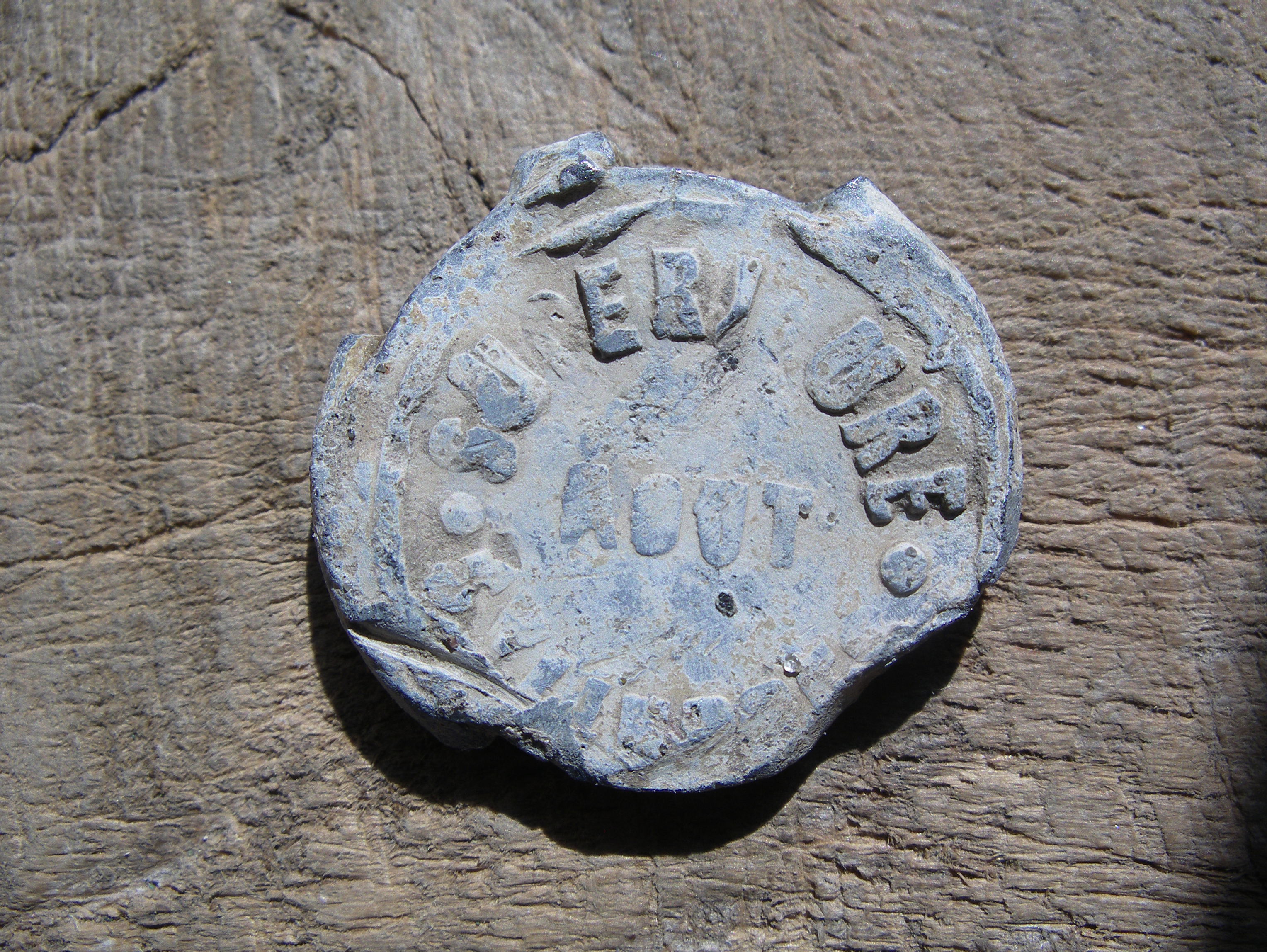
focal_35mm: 37
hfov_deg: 50.1
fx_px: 1355
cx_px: 634
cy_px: 476
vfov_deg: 38.7
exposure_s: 1/320
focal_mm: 7.8
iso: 80
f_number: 5.6
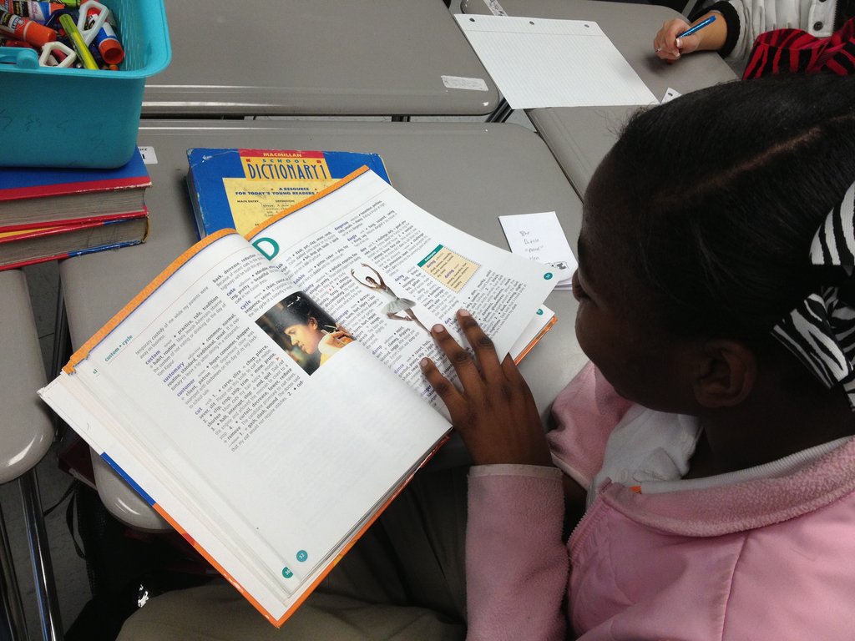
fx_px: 864
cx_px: 428
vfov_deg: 40.7
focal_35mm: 35
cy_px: 320
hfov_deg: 52.6
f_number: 2.4
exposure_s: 1/120
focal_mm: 4.28
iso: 100
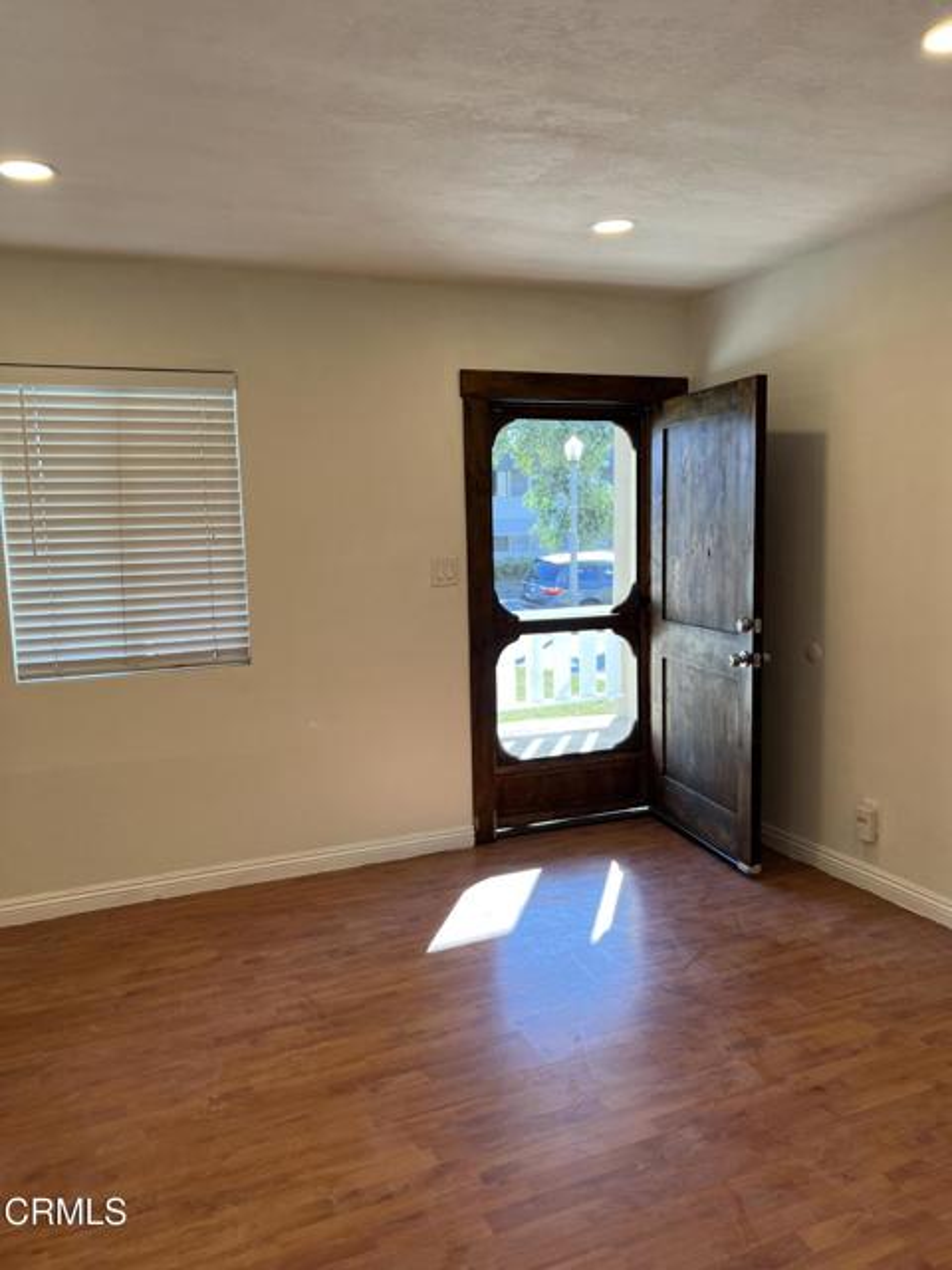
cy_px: 635
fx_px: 953
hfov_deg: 53.1
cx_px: 476
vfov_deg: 67.3
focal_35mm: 26
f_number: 1.5
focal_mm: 5.7
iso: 50
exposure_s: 1/165
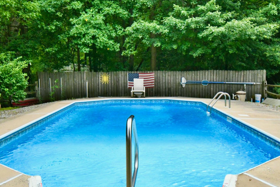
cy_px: 112
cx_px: 146
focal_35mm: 43
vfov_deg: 31.1
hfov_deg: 45.4
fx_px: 334
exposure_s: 1/8000
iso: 6400
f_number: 5.6
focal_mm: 20
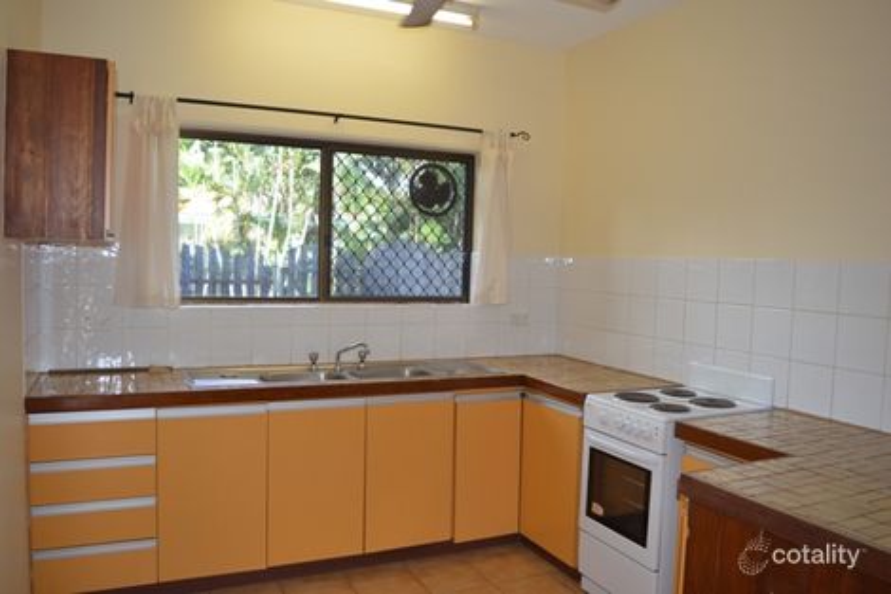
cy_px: 297
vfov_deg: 47.9
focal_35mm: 27
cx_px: 446
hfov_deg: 67.4
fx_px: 668
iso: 400
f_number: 4
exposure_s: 1/125
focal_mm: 18
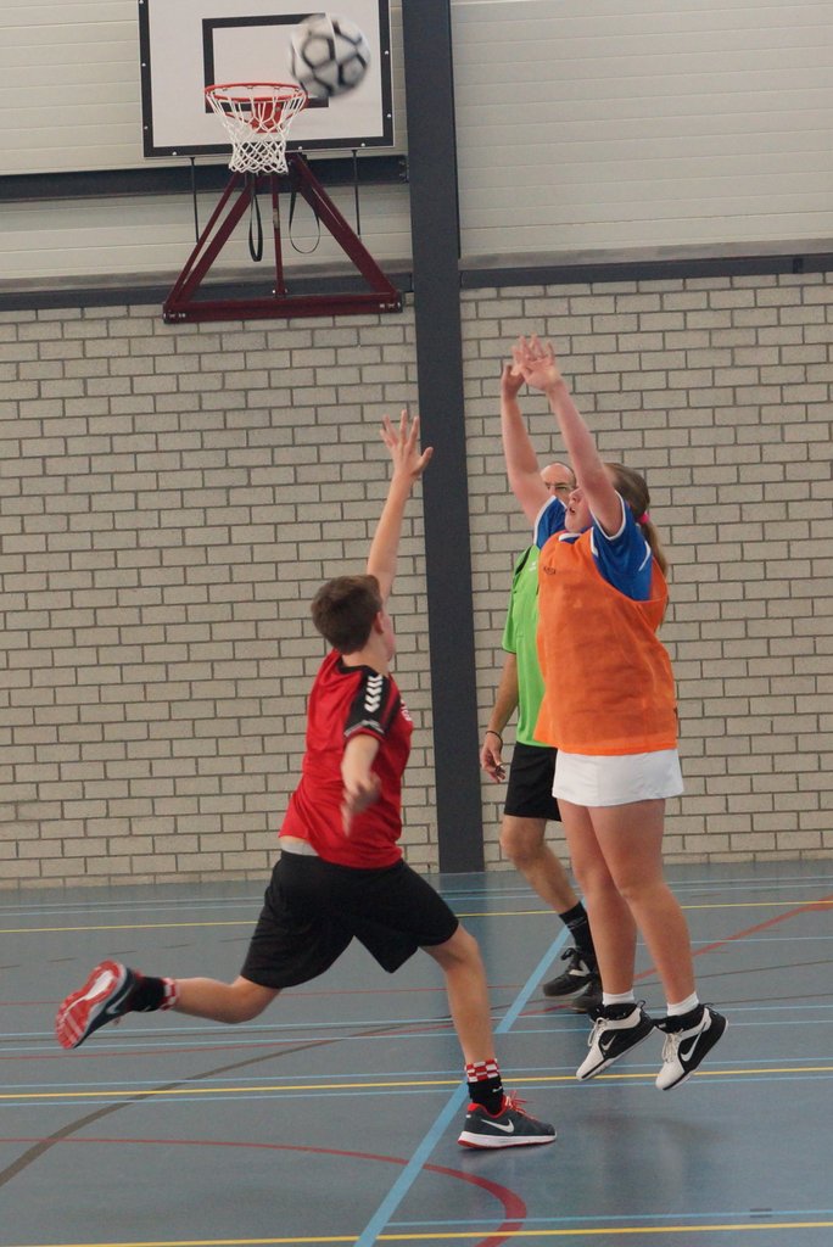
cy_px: 624
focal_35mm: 75
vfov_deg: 27.0
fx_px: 2599
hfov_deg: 18.2
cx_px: 416
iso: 1250
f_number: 4
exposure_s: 1/250
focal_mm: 50
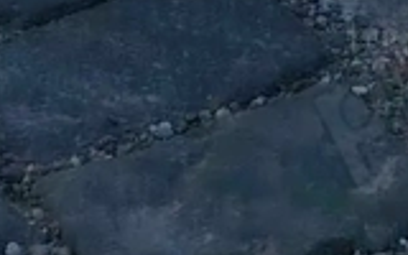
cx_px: 283
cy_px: -1214
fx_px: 2357
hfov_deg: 9.9
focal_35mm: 212
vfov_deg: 4.7
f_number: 1.75
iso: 100
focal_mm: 5.25
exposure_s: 1/1380
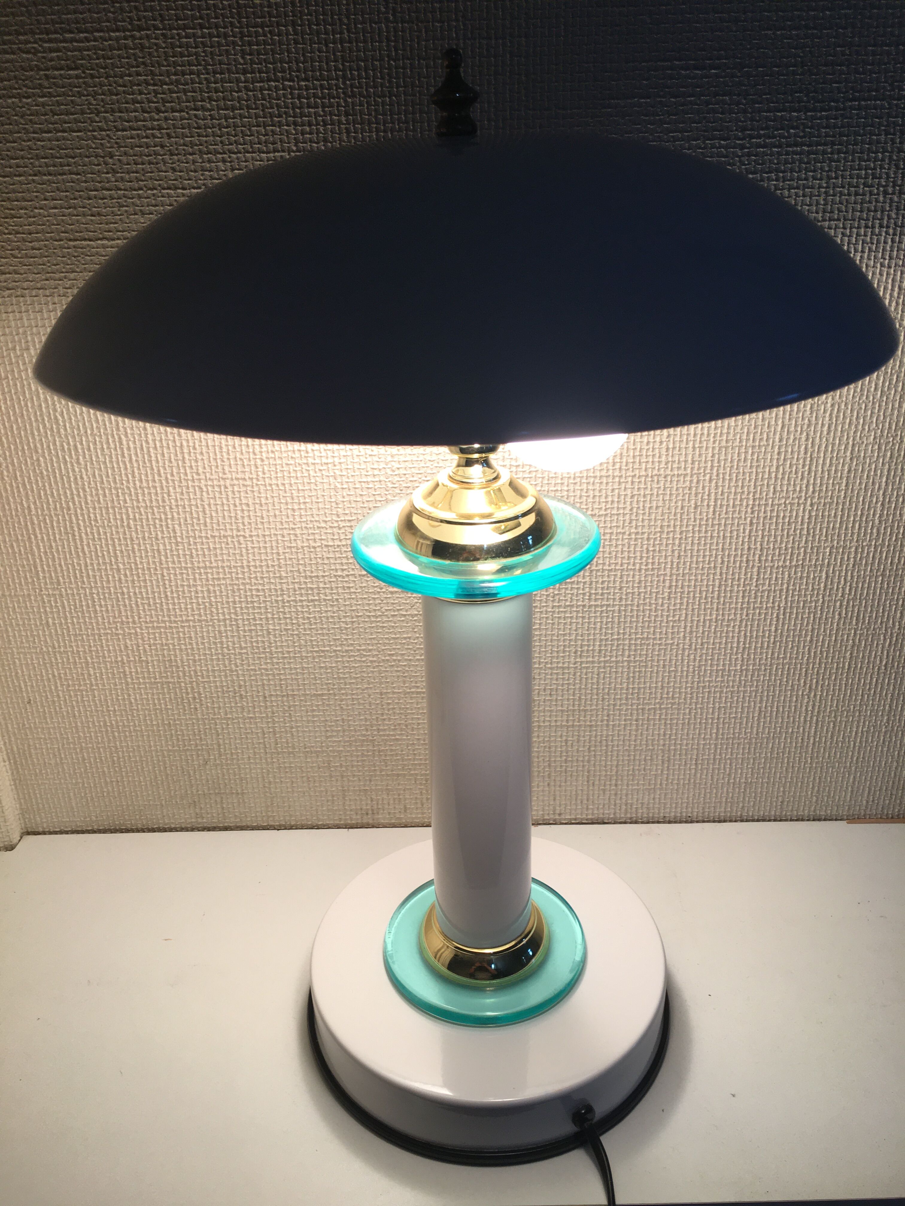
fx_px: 1011
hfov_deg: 48.2
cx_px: 452
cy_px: 603
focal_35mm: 29
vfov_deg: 61.7
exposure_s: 1/100
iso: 40
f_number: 2.2
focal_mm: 4.15
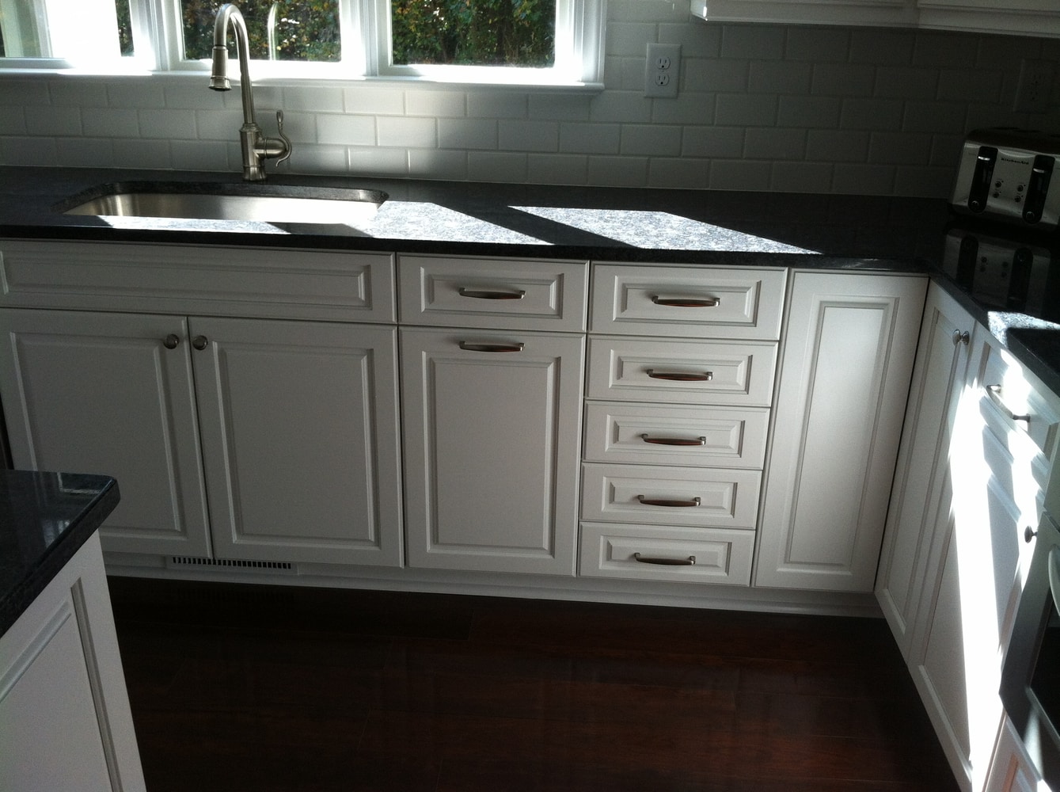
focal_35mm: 35
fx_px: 1070
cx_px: 530
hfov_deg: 52.7
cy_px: 396
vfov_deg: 40.6
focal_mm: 3.85
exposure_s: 1/100
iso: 125
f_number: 2.8
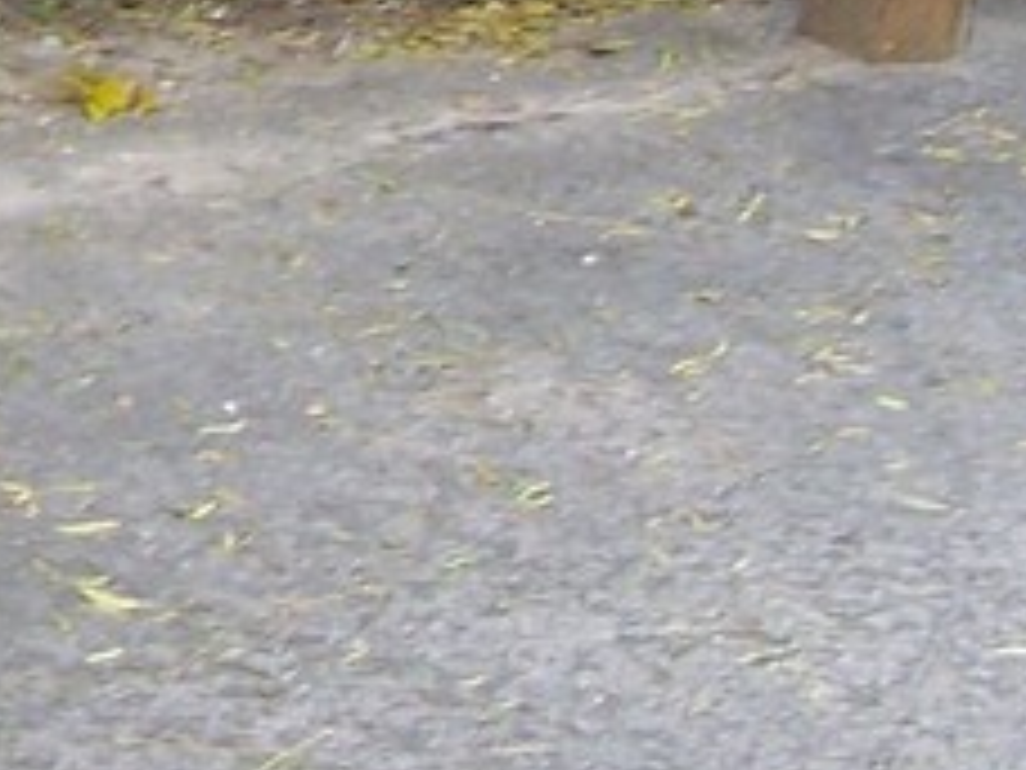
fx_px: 6313
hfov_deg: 9.0
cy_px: -628
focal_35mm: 213
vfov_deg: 6.8
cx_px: -603
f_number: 2.8
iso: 80
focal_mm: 6.3
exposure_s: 1/50
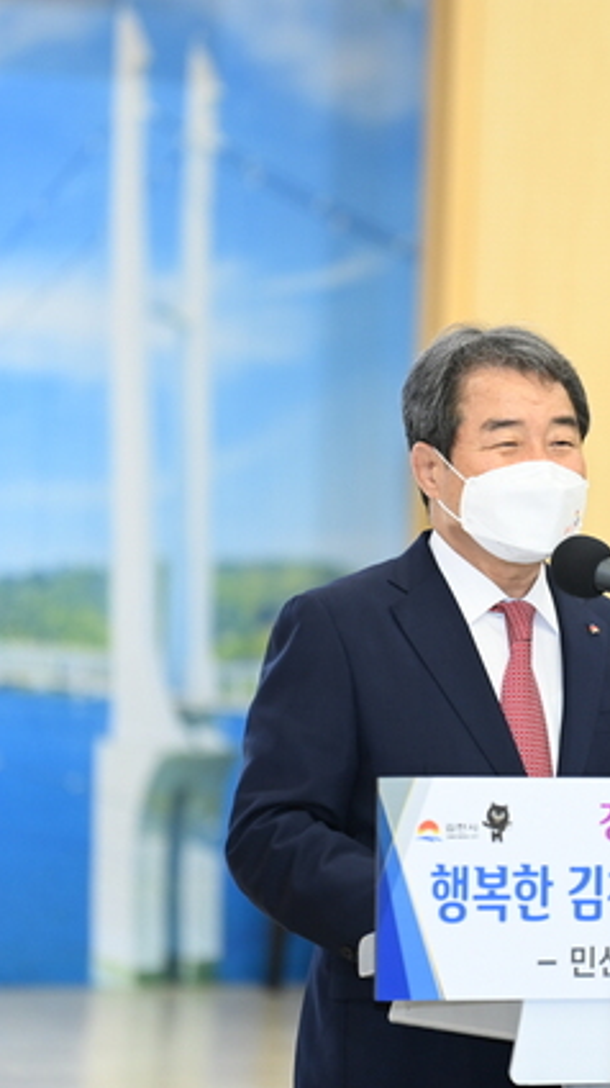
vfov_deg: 6.8
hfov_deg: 3.8
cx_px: 565
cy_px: 544
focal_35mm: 316
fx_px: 9101
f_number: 3.2
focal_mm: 200
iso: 1000
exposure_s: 1/125
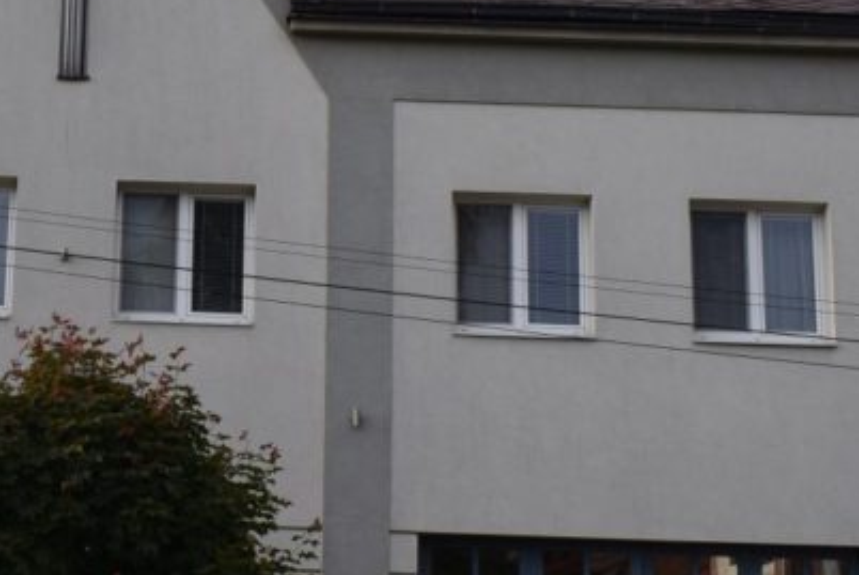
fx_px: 2006
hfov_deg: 23.4
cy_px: 218
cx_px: 51
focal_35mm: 84
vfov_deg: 16.3
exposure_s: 1/250
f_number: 8
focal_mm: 22
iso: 200
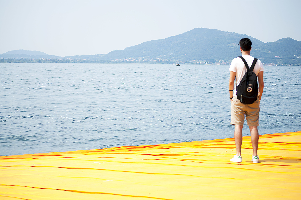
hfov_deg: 24.6
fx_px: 689
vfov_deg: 16.5
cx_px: 150
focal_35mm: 82
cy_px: 100
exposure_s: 1/500
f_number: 4
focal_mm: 55
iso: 160
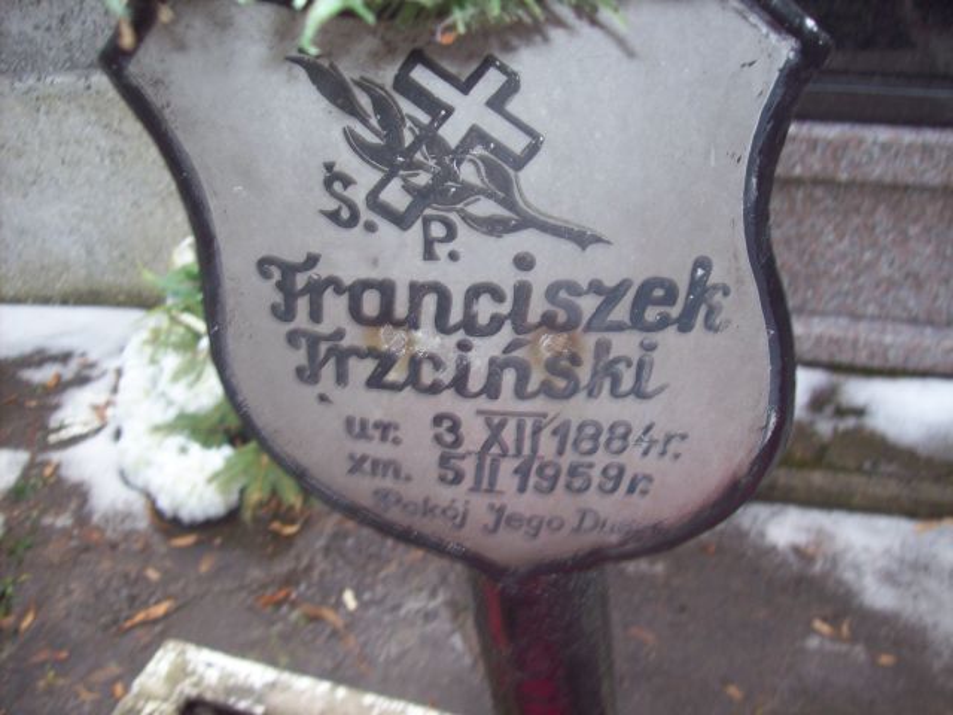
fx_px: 991
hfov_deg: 51.4
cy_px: 358
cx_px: 476
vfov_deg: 39.7
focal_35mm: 36
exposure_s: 1/64
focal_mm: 6
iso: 80
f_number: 2.7
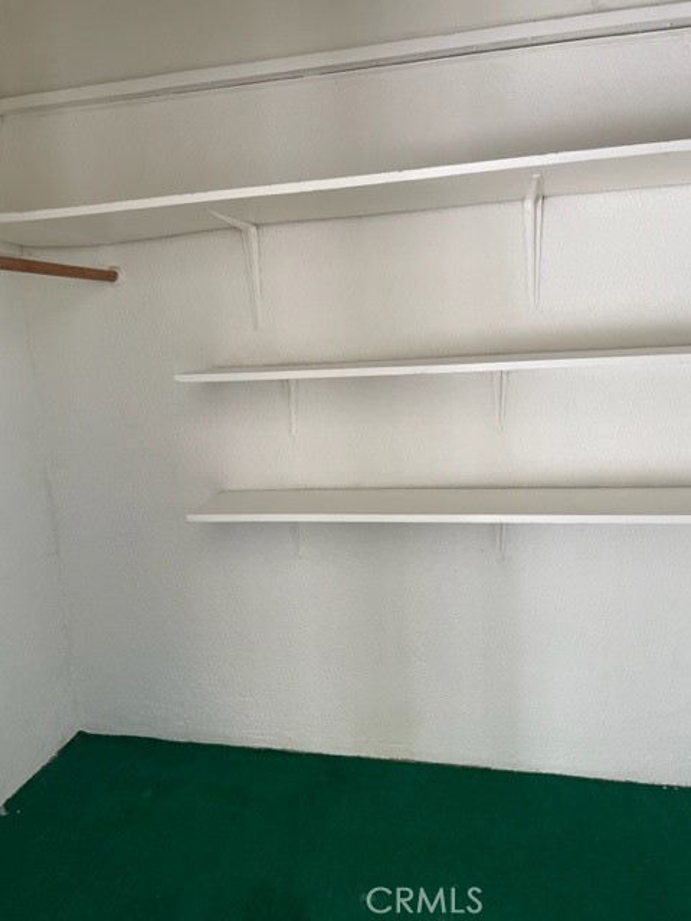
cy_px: 460
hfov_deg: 53.1
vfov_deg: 67.3
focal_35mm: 26
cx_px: 346
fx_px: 692
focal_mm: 4.2
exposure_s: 1/121
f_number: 1.6
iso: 80
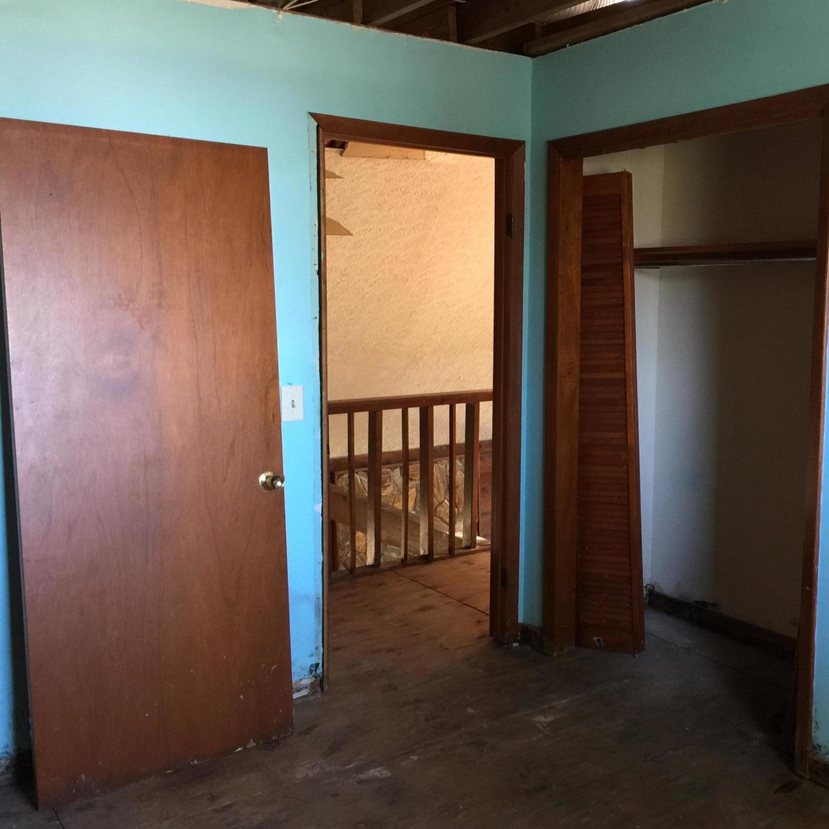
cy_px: 419
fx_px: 948
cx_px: 535
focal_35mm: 35
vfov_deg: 47.2
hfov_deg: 46.7
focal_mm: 4.15
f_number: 2.2
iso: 100
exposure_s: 1/15
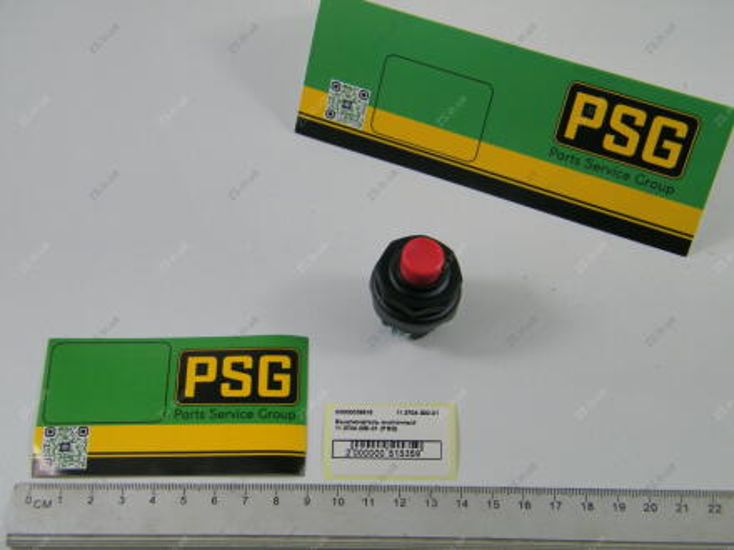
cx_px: 367
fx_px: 1315
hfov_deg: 31.2
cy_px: 275
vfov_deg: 23.7
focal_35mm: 62
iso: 80
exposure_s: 1/250
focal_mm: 11.1
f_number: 4.2
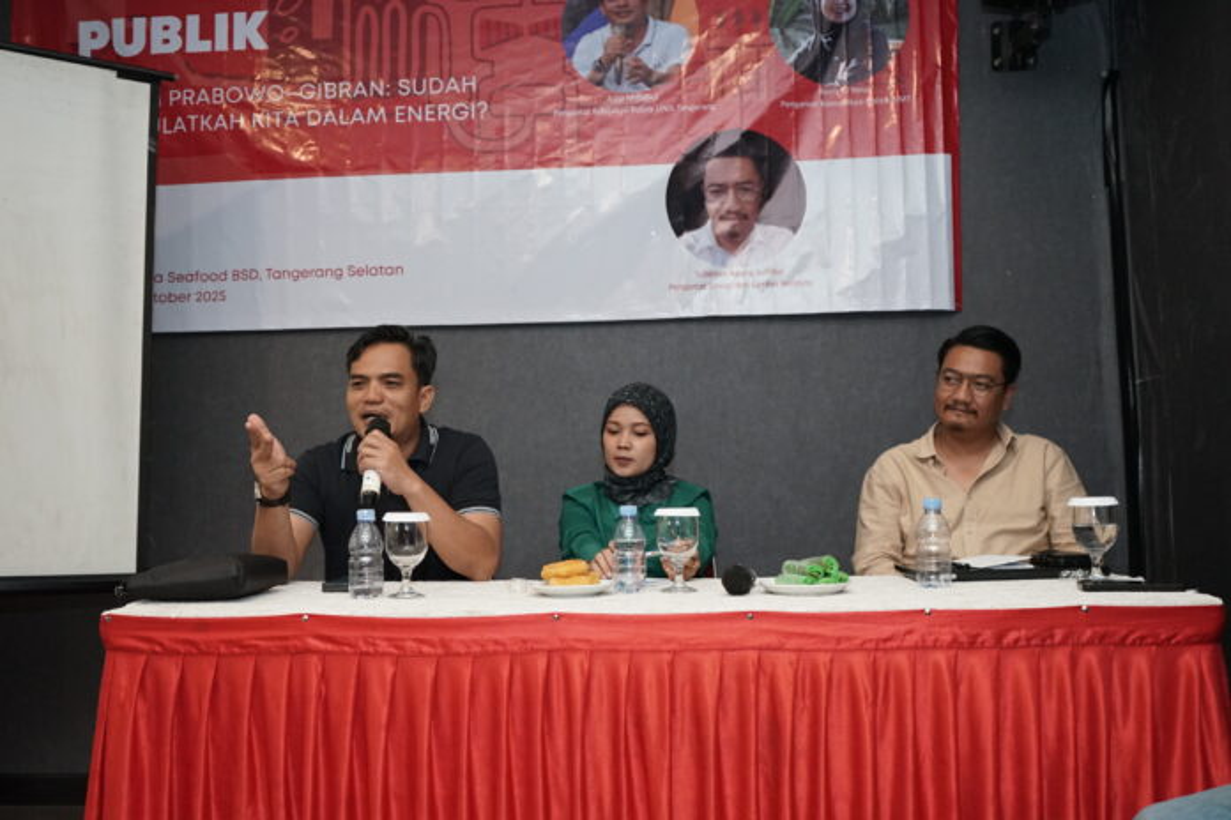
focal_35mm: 35
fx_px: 1197
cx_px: 616
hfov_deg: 54.4
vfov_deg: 37.9
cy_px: 410
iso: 3200
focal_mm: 35
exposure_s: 1/160
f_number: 5
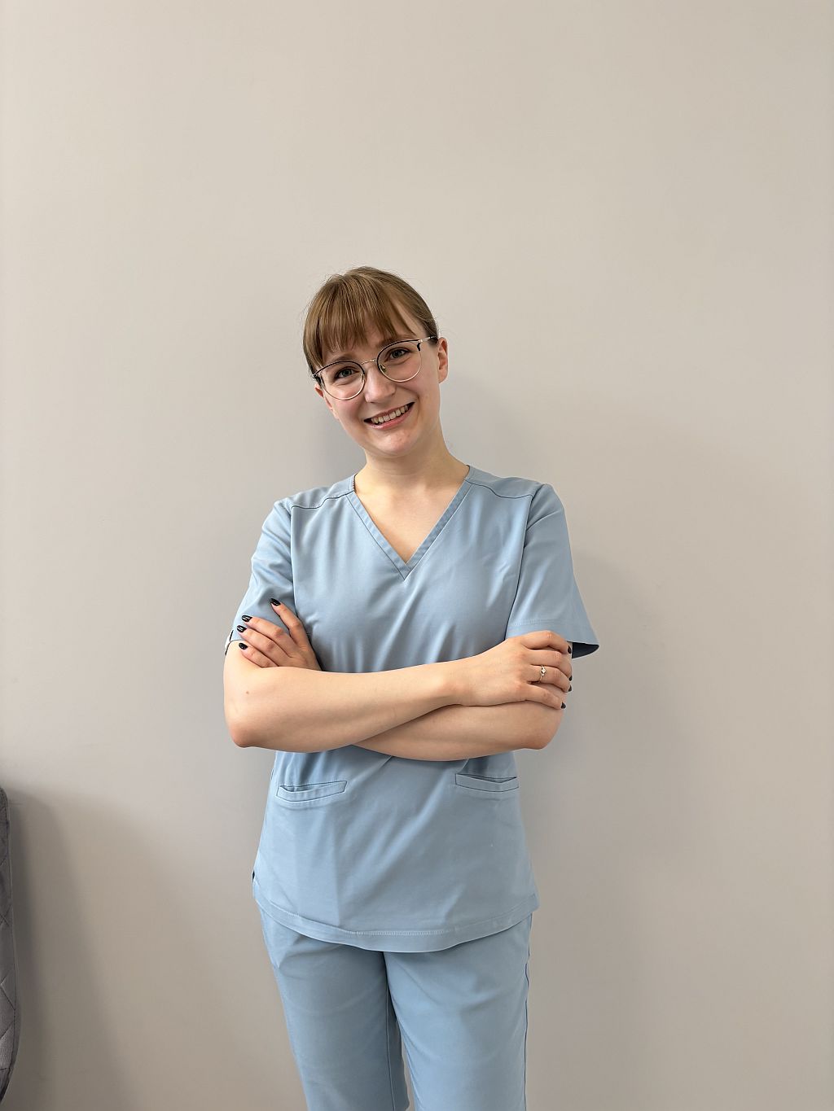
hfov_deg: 53.1
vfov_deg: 67.3
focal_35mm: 26
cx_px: 417
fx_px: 835
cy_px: 556
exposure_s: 1/100
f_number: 1.6
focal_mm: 5.96
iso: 64
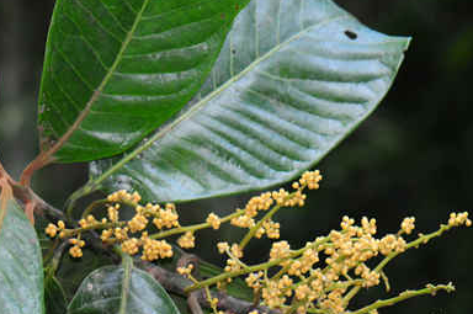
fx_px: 4305
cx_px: 14
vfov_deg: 4.2
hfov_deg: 6.3
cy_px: 320
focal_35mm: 328
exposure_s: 1/80
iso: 200
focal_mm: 105
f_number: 5
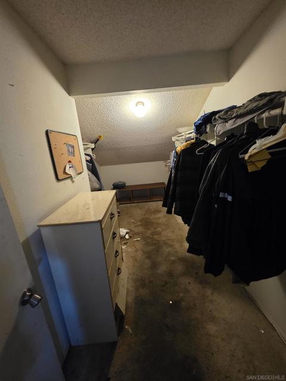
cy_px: 190
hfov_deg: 89.9
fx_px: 143
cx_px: 143
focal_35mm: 13
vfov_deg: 106.2
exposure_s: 1/30
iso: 1000
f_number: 1.9
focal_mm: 2.2
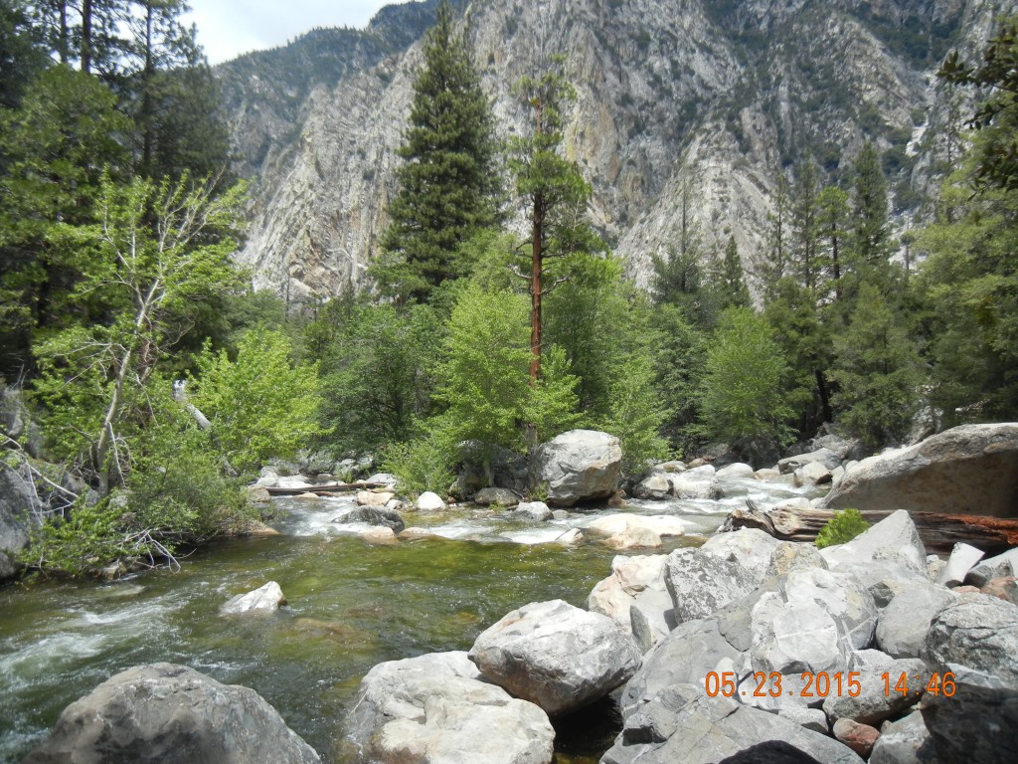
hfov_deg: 60.0
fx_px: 882
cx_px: 509
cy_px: 382
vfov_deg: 46.8
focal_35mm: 30
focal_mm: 5.4
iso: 160
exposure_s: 1/296
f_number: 7
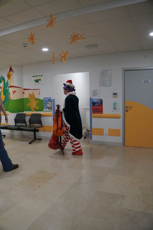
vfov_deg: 67.4
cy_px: 115
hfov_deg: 47.9
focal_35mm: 27
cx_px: 76
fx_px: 172
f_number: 3.5
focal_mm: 18
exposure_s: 1/200
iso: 1000
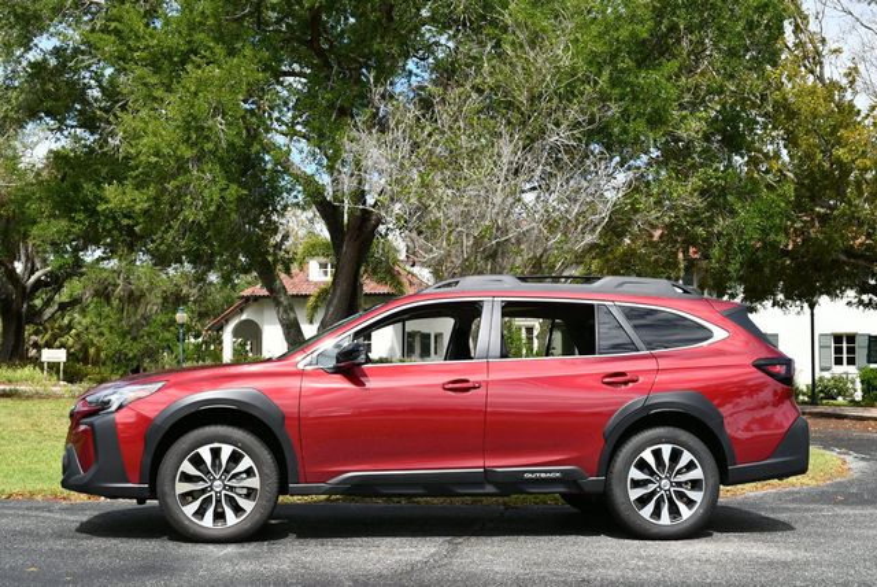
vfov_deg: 28.1
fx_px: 1170
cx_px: 438
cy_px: 294
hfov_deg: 41.1
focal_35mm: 48
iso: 110
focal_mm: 24
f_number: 8
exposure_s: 1/250
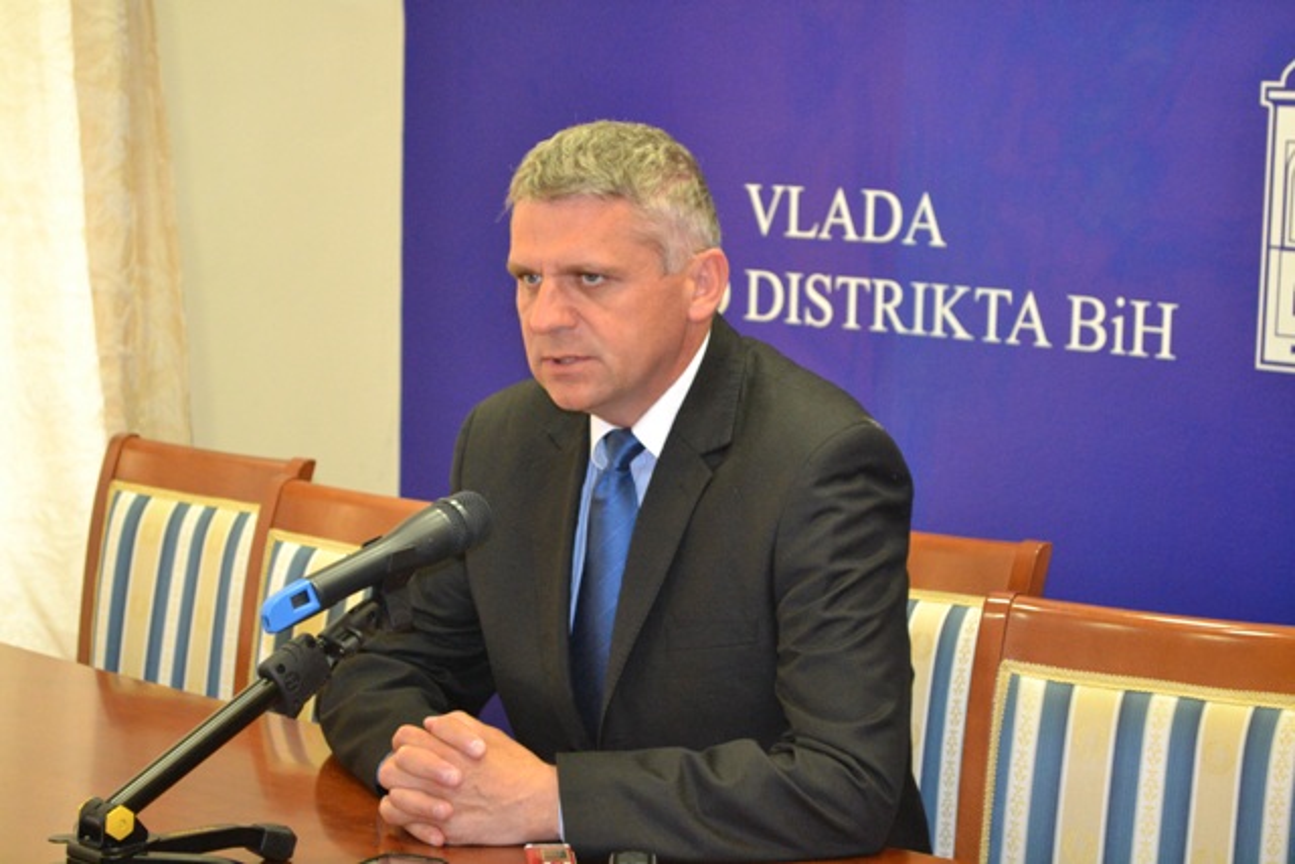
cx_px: 648
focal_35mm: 82
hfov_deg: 24.6
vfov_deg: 16.6
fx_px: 2968
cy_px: 432
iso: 3200
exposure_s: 1/60
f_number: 5.6
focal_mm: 55
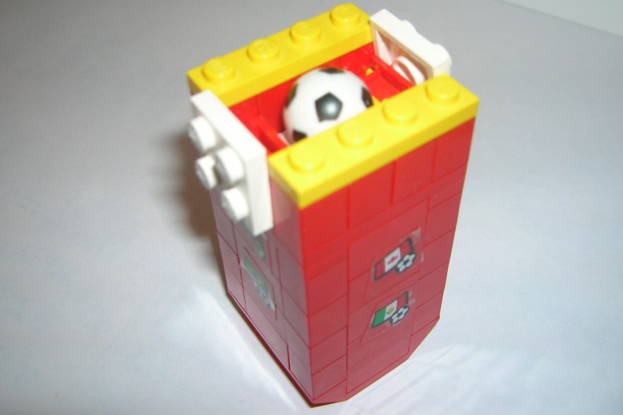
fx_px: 710
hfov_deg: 47.4
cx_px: 305
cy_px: 154
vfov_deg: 32.5
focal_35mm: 41
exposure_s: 1/60.1
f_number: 2.9
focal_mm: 5.7
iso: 50
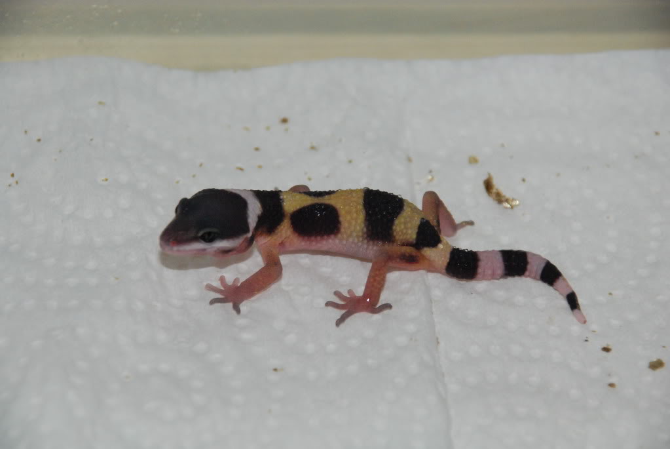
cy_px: 224
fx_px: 3774
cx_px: 335
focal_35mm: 202
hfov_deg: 10.1
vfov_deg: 6.8
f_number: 8
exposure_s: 1/125
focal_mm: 135
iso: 1600
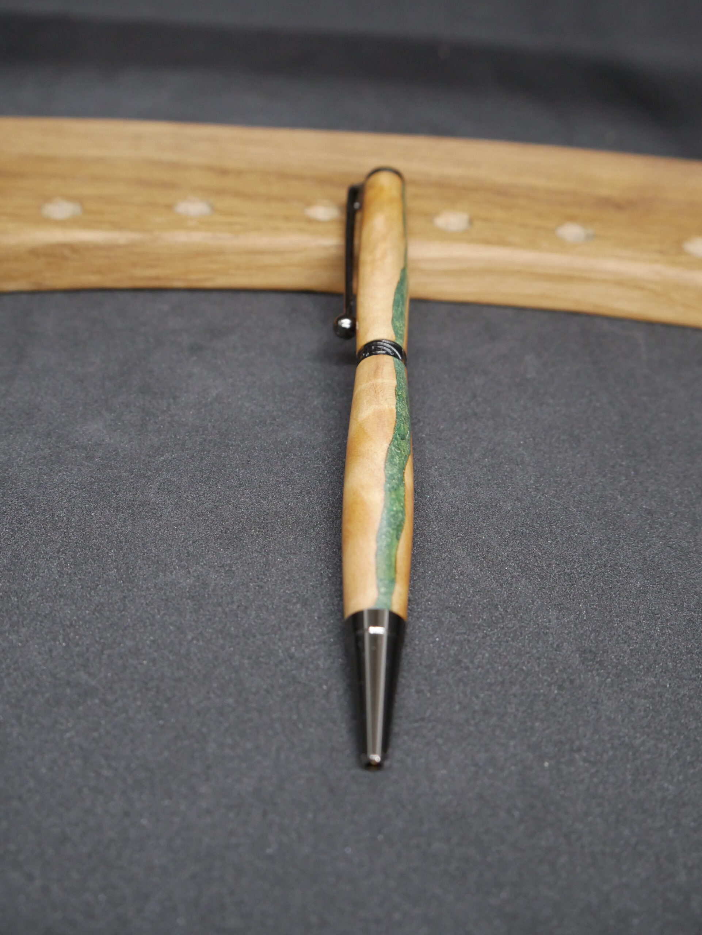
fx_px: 1027
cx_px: 351
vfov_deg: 49.0
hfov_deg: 37.7
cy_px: 468
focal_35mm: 38
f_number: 5.6
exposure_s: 1/60
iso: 1600
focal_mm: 19
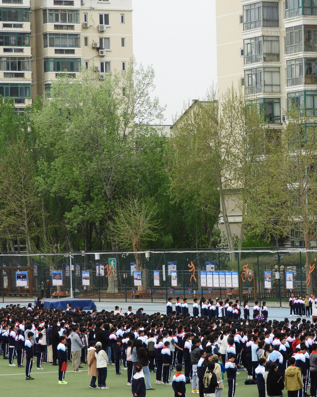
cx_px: 219
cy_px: 198
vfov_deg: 11.0
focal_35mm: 176
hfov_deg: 8.8
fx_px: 2064
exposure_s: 1/250
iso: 100
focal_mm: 24.2
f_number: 5
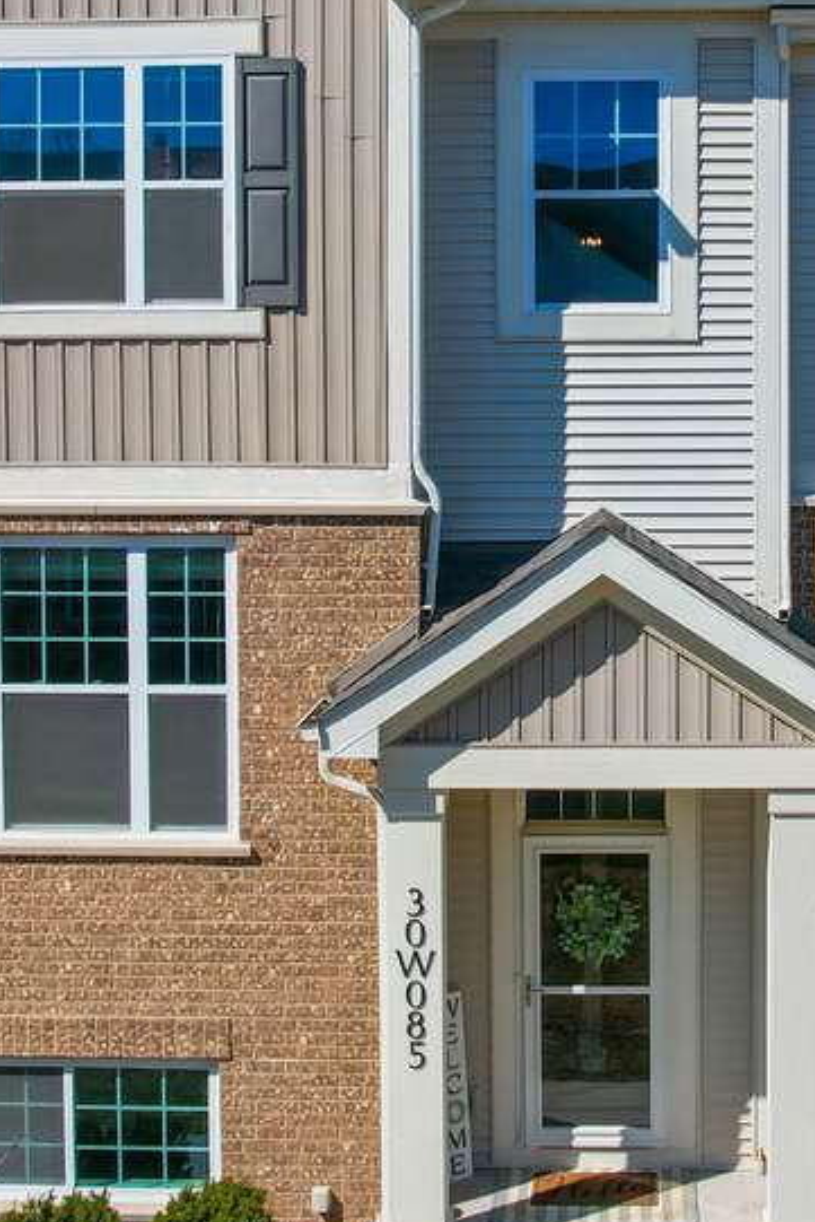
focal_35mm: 52
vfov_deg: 38.0
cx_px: 603
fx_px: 1765
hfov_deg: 25.7
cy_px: 485
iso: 150
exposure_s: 1/800
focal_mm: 8.38
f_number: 2.8
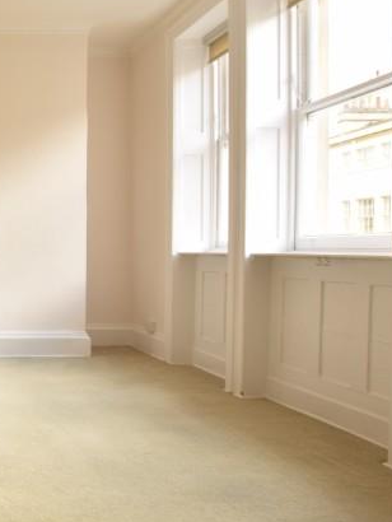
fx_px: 543
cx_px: -121
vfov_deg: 51.3
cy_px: 258
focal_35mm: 36
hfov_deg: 30.8
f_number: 4.5
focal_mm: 10
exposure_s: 1/30
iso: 100
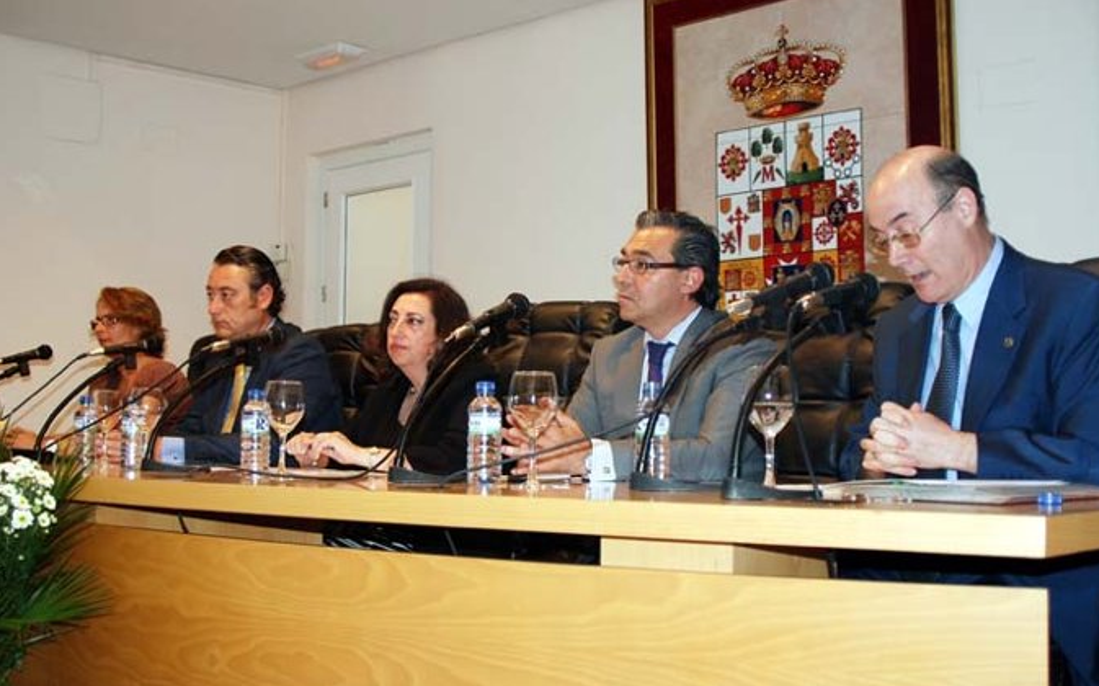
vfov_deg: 29.2
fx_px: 1317
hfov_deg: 45.3
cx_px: 557
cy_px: 339
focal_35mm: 44
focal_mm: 28
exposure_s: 1/60
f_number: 3.5
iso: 200
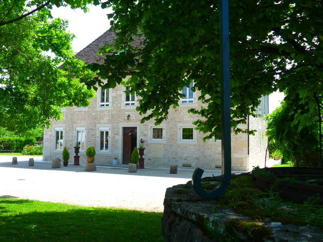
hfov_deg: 56.8
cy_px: 121
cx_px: 162
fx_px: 299
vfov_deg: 44.2
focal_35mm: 32
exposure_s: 1/160
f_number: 4
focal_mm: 5.8
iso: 80
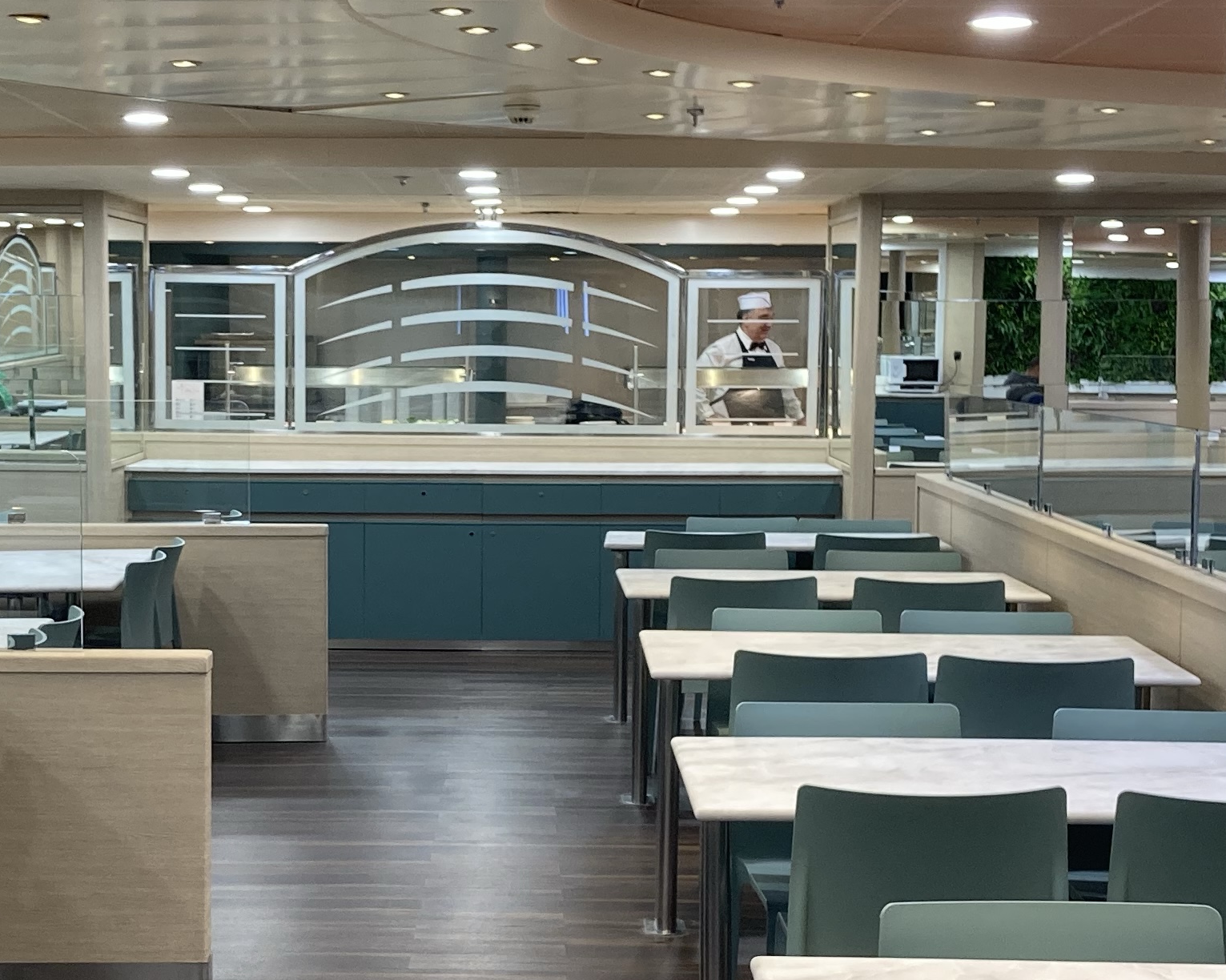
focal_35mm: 72
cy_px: 618
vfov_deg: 21.2
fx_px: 2612
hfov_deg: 26.3
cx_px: 468
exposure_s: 1/60
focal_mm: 3.99
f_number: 1.8
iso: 50
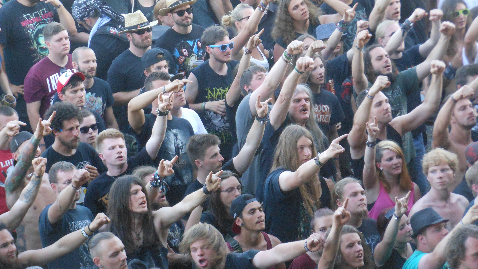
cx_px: 251
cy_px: 102
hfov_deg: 11.2
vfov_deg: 6.3
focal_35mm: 192
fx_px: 2433
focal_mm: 29.8
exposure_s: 1/125
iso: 500
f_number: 5.4
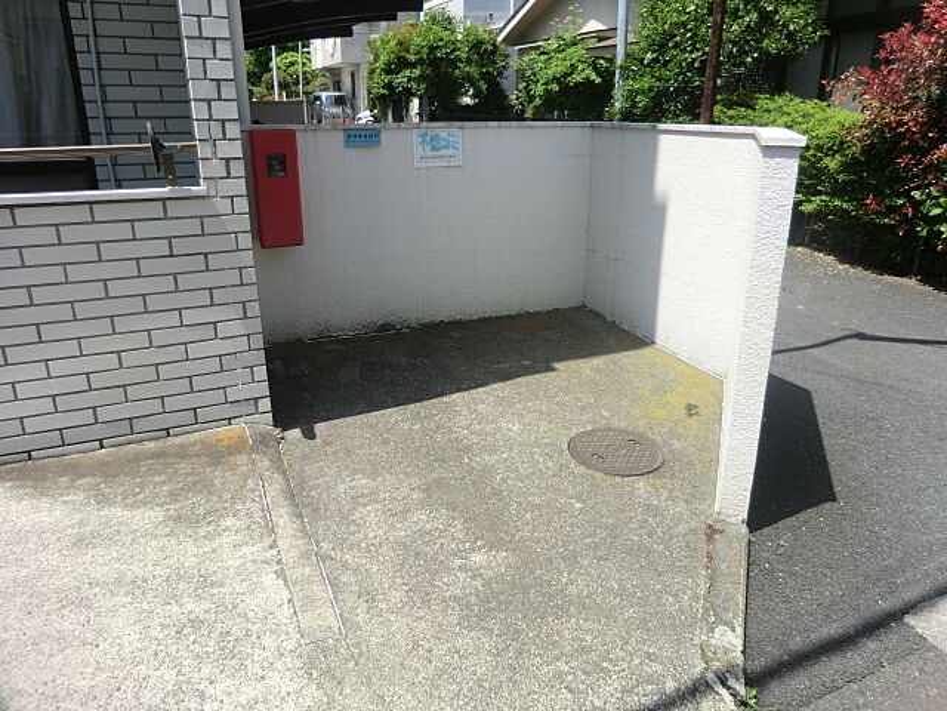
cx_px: 474
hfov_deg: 71.6
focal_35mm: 24
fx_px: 657
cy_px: 356
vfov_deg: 56.8
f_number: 3.2
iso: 80
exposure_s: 1/640
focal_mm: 4.3
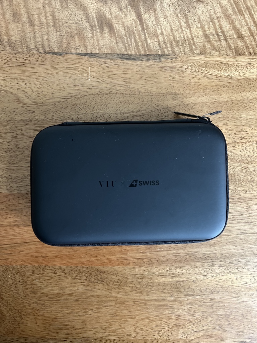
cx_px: 128
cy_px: 172
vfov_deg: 67.3
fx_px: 257
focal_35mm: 26
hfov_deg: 53.1
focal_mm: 5.7
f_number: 1.5
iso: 500
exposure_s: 1/40
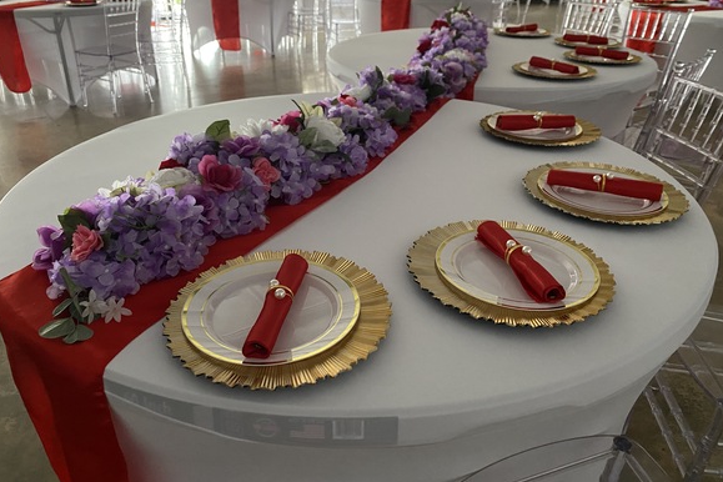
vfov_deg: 46.3
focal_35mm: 28
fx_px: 562
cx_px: 350
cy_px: 216
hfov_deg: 65.5
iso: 500
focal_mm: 4.25
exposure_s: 1/30
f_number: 1.8
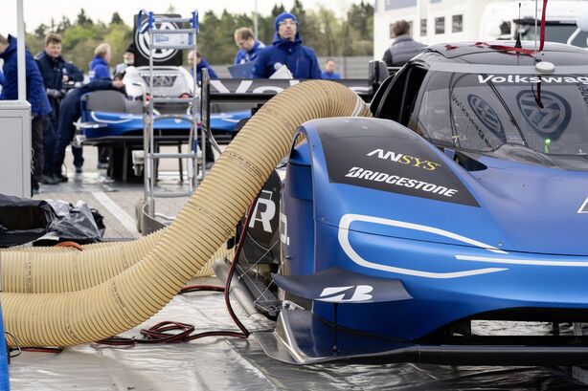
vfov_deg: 13.0
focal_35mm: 105
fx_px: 1714
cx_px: 294
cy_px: 196
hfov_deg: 19.5
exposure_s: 1/100
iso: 400
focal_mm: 105
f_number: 9
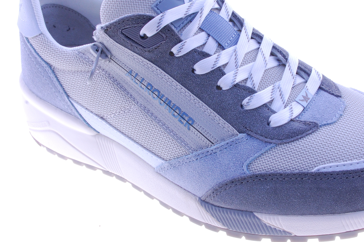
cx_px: 213
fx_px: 626
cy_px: 101
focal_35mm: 62
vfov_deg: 21.9
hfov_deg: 32.3
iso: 800
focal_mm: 30
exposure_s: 1/30
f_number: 13
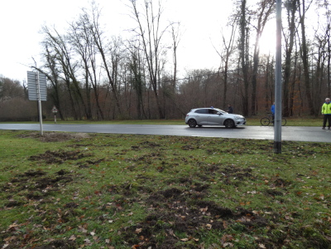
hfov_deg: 81.7
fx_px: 191
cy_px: 124
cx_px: 166
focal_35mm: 20
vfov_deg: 66.0
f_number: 2.8
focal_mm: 3.6
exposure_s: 1/250
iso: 80
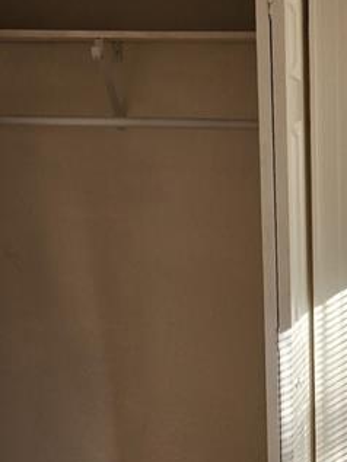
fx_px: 1162
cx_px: 411
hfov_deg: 16.3
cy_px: 401
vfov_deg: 22.1
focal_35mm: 87
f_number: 1.8
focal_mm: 6.4
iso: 25
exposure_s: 1/180
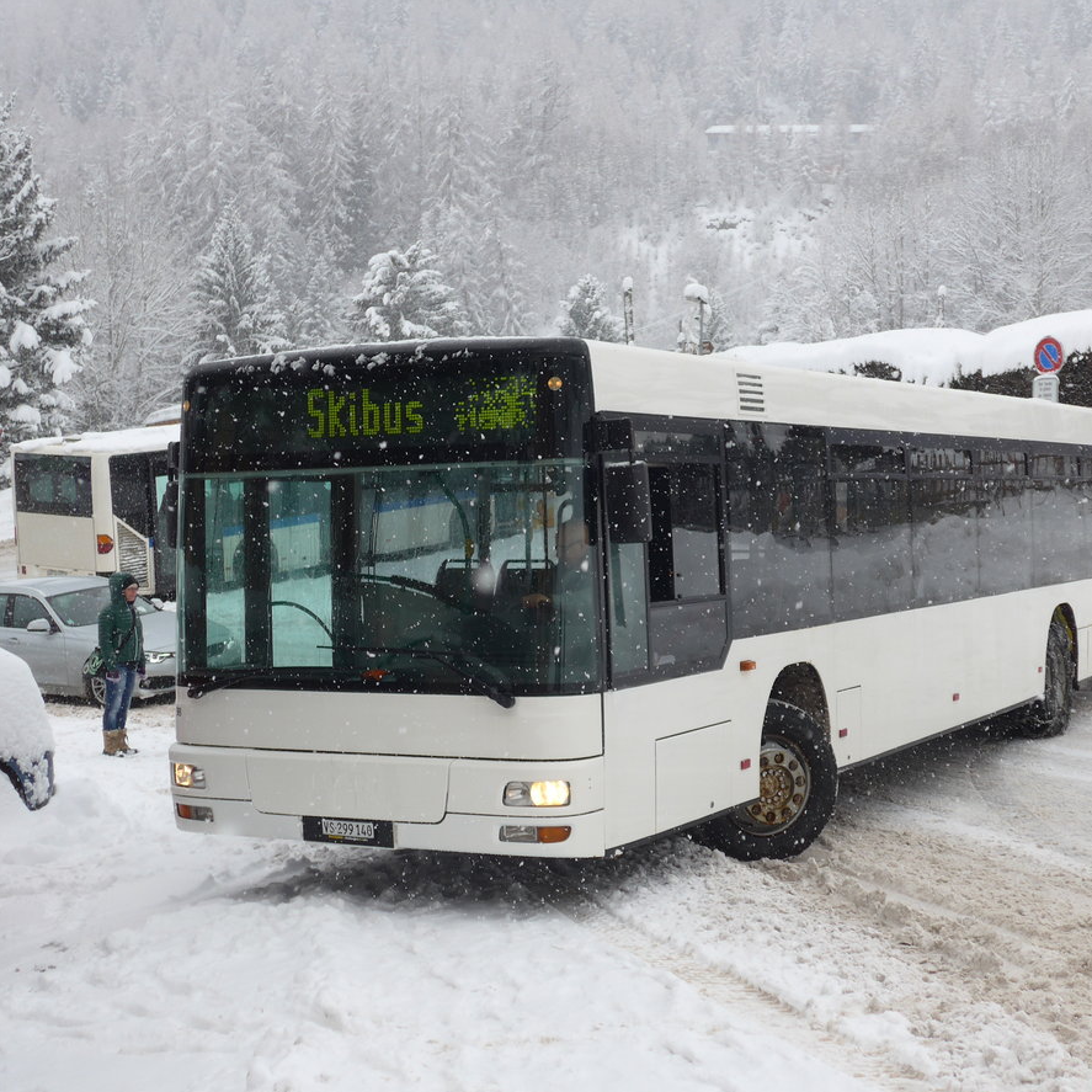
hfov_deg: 31.1
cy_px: 542
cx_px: 618
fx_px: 1963
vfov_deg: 31.1
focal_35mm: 55
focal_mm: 9.5
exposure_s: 1/400
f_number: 3
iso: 80
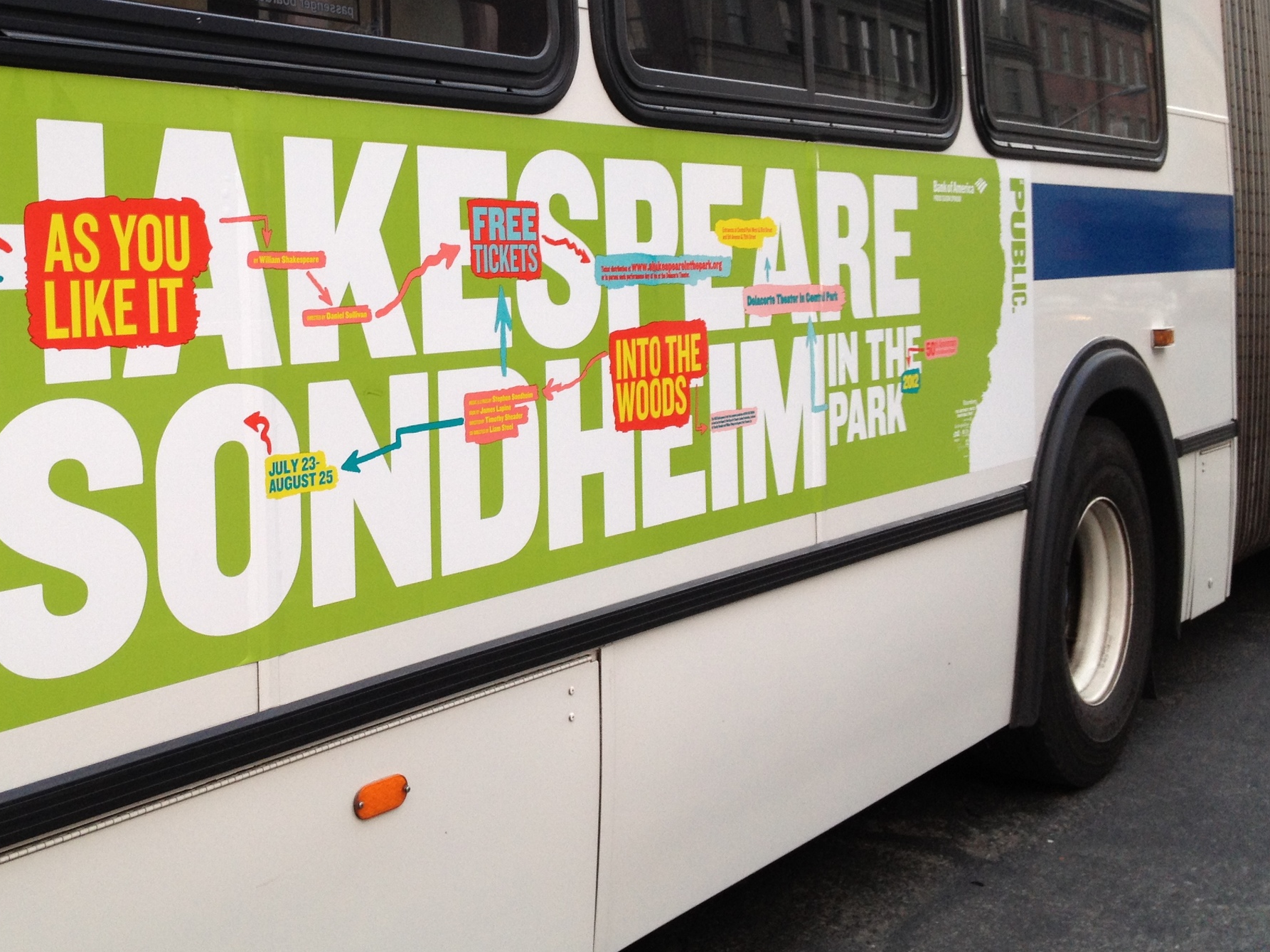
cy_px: 314
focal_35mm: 49
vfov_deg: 29.5
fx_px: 1797
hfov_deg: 38.4
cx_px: 412
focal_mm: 4.28
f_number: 2.4
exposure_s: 1/20
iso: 80
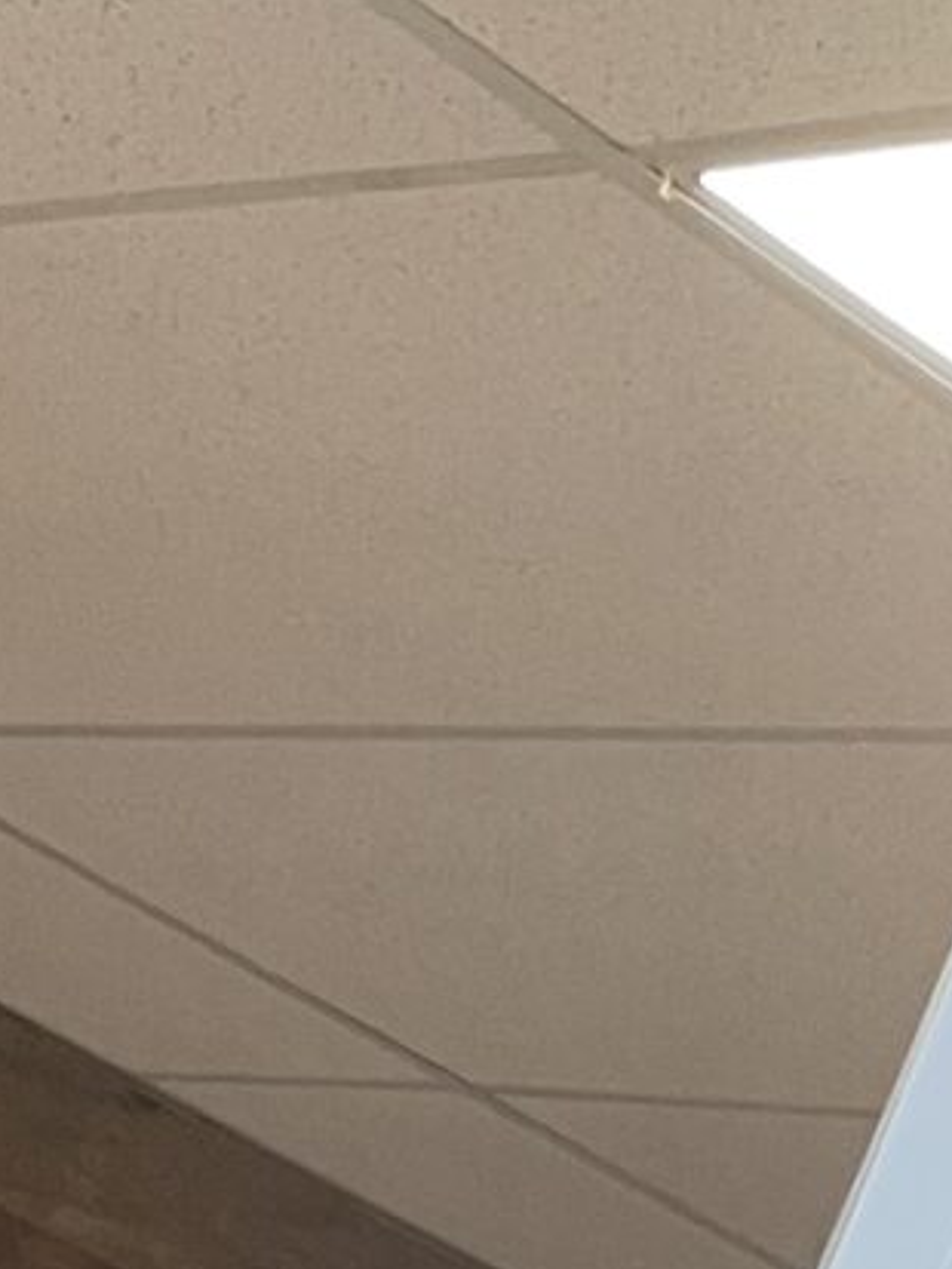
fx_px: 5681
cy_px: 3404
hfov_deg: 8.6
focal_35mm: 155
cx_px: -1492
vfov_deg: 10.3
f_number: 1.6
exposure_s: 1/60
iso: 100
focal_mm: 5.1
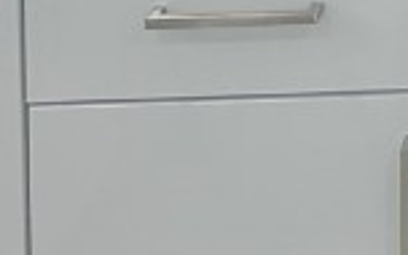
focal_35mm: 171
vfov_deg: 6.8
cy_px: -548
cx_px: 942
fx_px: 1901
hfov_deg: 10.7
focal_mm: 6.86
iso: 64
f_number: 1.78
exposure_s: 1/153
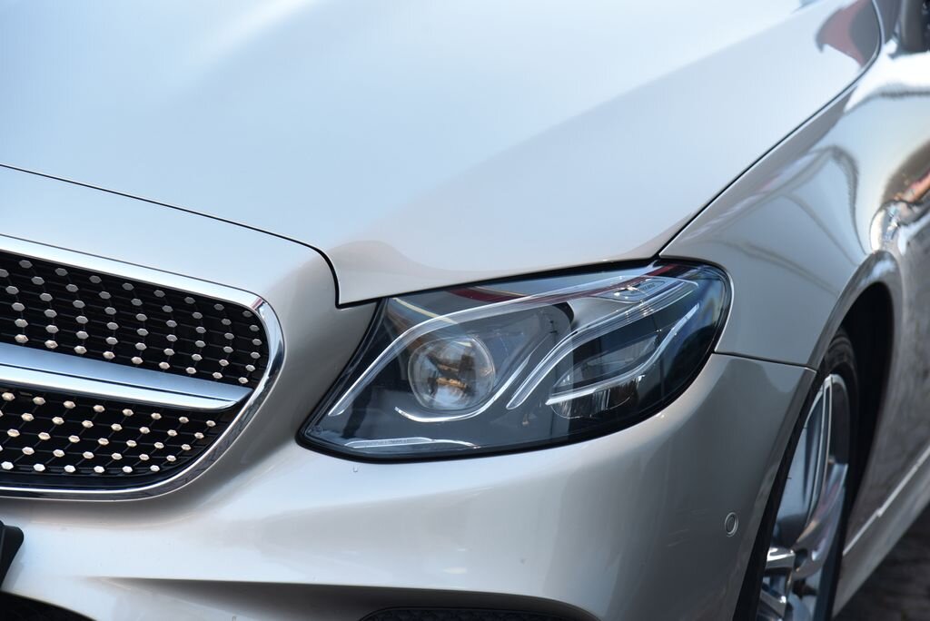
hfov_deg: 17.1
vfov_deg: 11.4
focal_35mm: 120
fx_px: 3102
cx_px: 465
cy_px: 310
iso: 500
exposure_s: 1/100
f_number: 5
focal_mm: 120
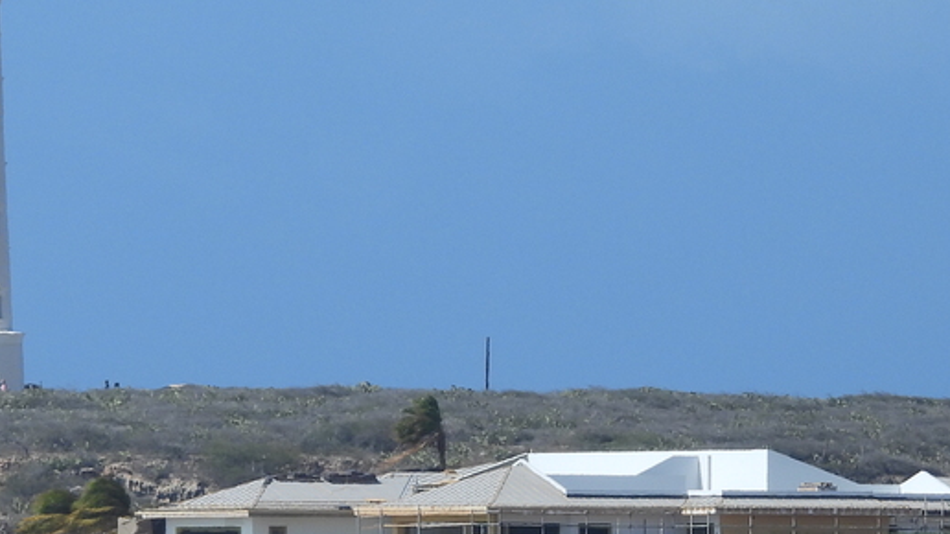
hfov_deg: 2.0
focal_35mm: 1081
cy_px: 162
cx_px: -9
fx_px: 27225
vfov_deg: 1.1
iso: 100
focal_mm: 71.4
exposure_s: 1/1000
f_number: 5
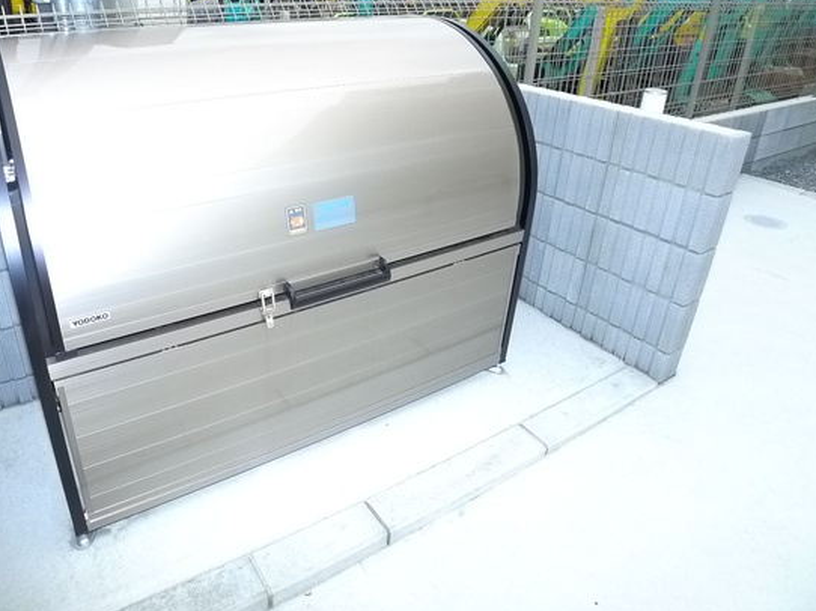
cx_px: 306
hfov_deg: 57.6
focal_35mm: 31
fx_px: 730
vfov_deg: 45.0
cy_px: 230
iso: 400
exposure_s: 1/400
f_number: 2.8
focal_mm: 5.1
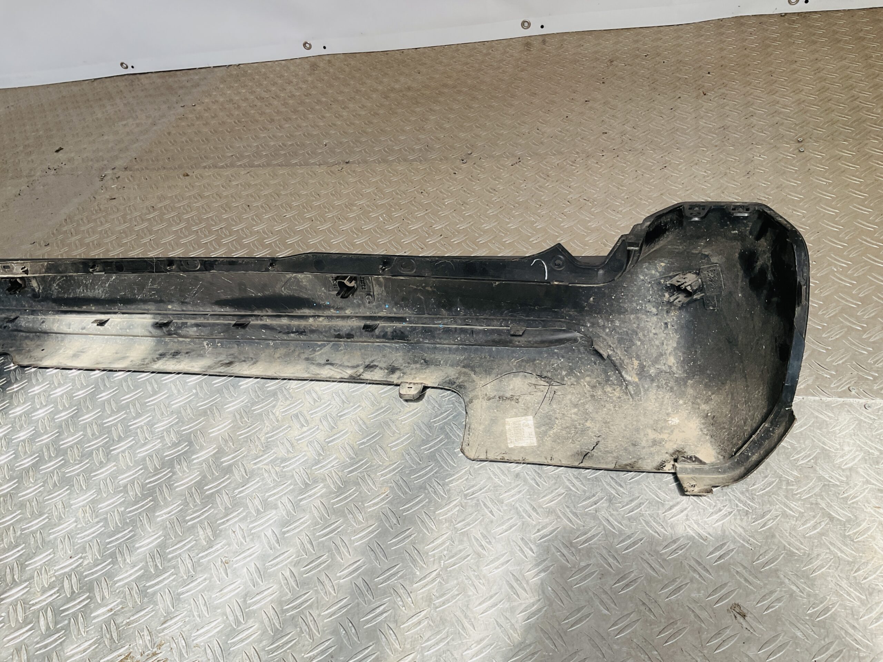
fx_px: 740
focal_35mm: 29
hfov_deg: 61.7
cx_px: 442
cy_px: 331
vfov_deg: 48.2
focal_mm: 3
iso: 16
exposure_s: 1/691
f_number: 1.8
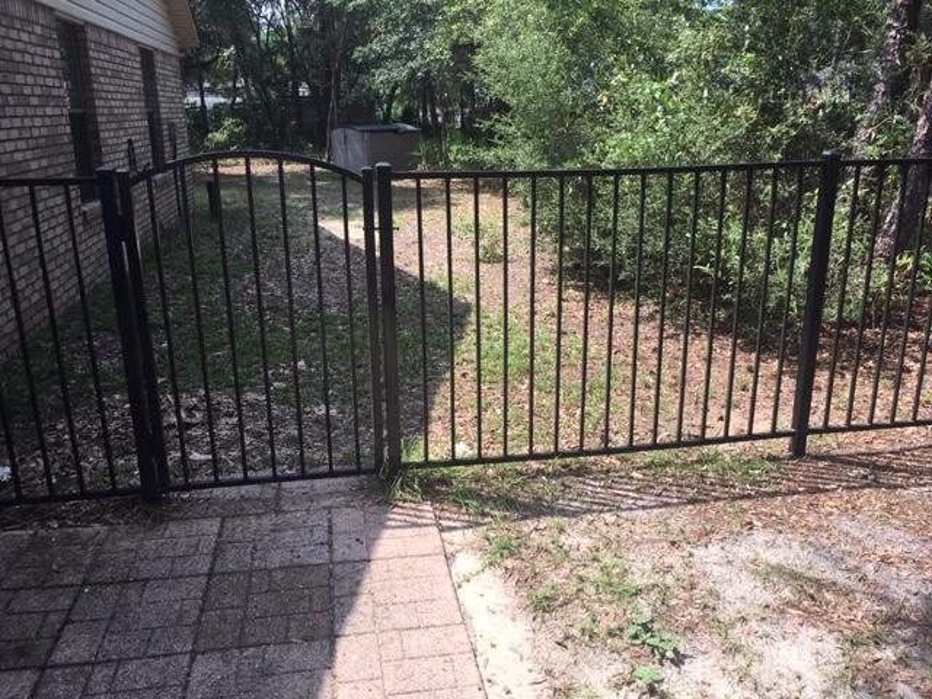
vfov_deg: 48.2
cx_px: 466
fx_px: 781
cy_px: 350
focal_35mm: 29
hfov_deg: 61.7
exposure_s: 1/605
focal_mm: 4.15
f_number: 2.2
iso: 25
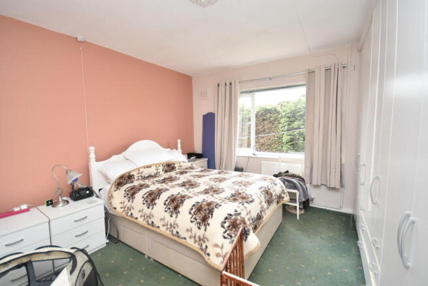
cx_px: 214
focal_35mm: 15
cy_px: 143
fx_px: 178
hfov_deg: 100.4
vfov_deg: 77.4
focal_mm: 10
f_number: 5
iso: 560
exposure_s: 1/200
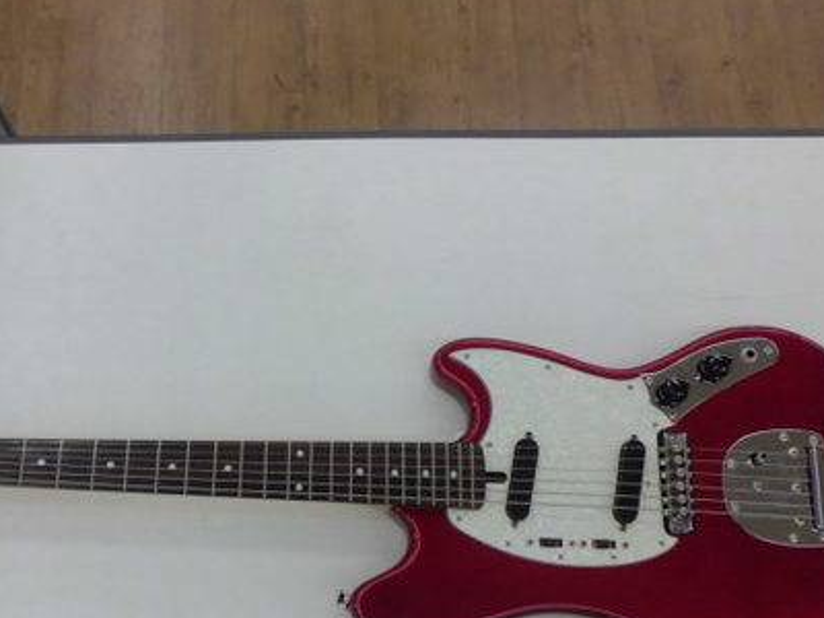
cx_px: 317
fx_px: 928
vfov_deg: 36.2
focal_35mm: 39
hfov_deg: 47.5
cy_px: 439
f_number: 2.8
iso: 100
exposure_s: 1/100
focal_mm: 4.7
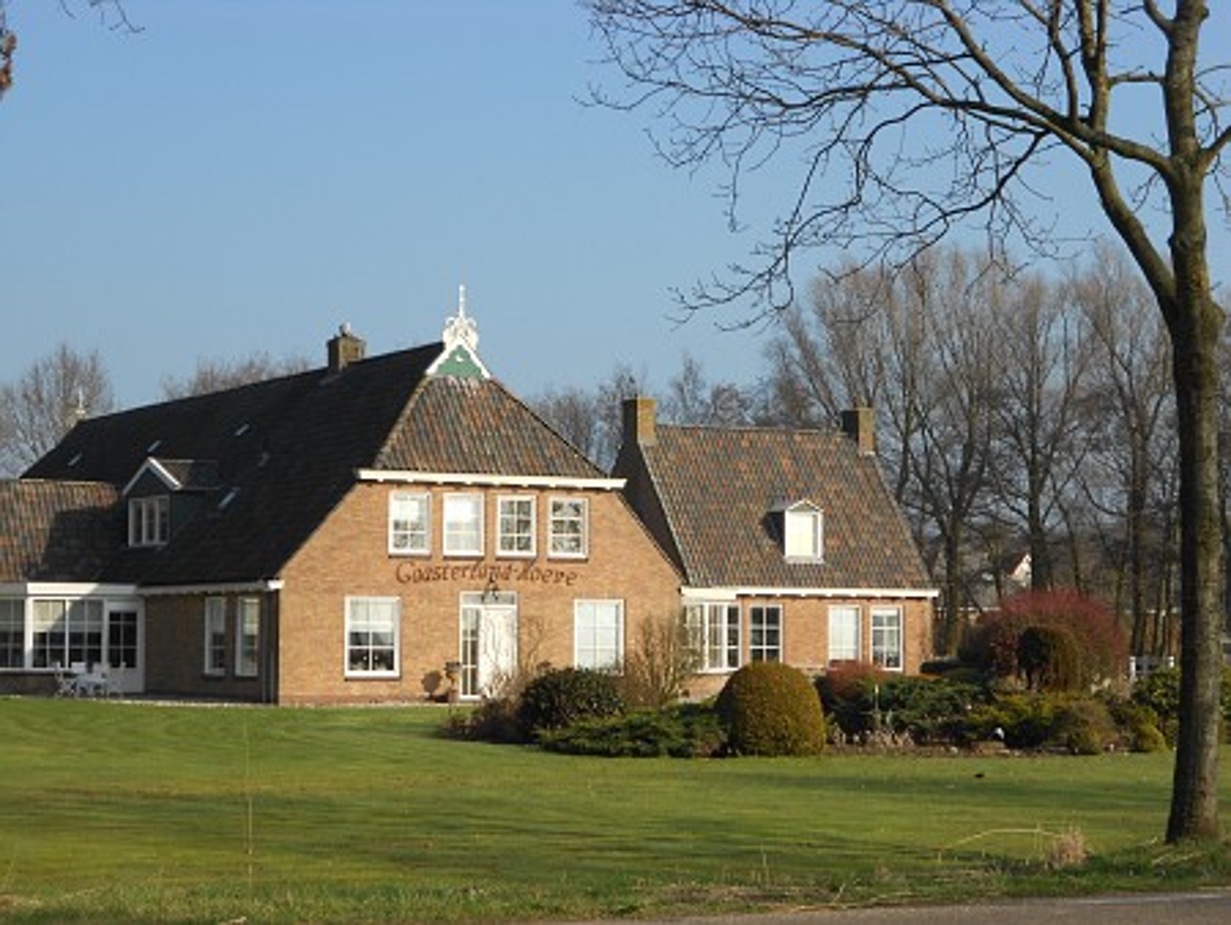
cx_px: 616
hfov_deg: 25.6
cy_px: 462
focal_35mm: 76
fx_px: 2704
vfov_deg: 19.4
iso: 80
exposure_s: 1/400
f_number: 5.8
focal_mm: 13.5
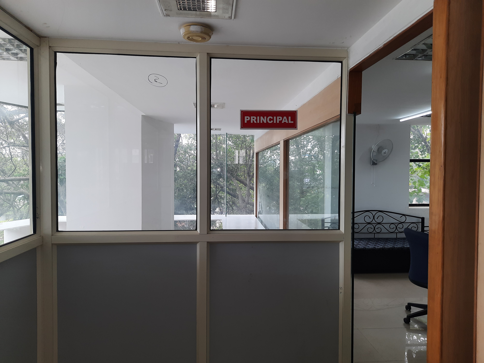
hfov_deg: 69.4
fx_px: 350
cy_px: 182
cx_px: 242
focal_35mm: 25
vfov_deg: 54.9
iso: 25
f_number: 2
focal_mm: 4.6
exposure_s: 1/100
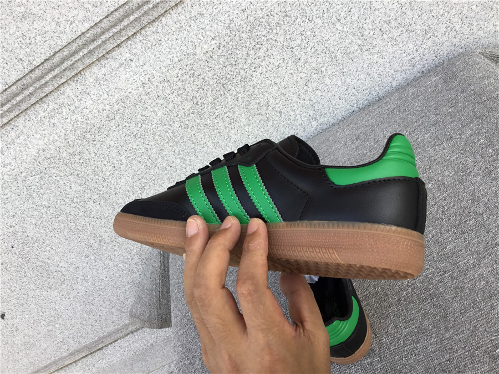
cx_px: 250
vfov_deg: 45.4
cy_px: 187
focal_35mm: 31
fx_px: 447
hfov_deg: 58.4
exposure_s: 1/152
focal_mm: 3.3
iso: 25
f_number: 2.4
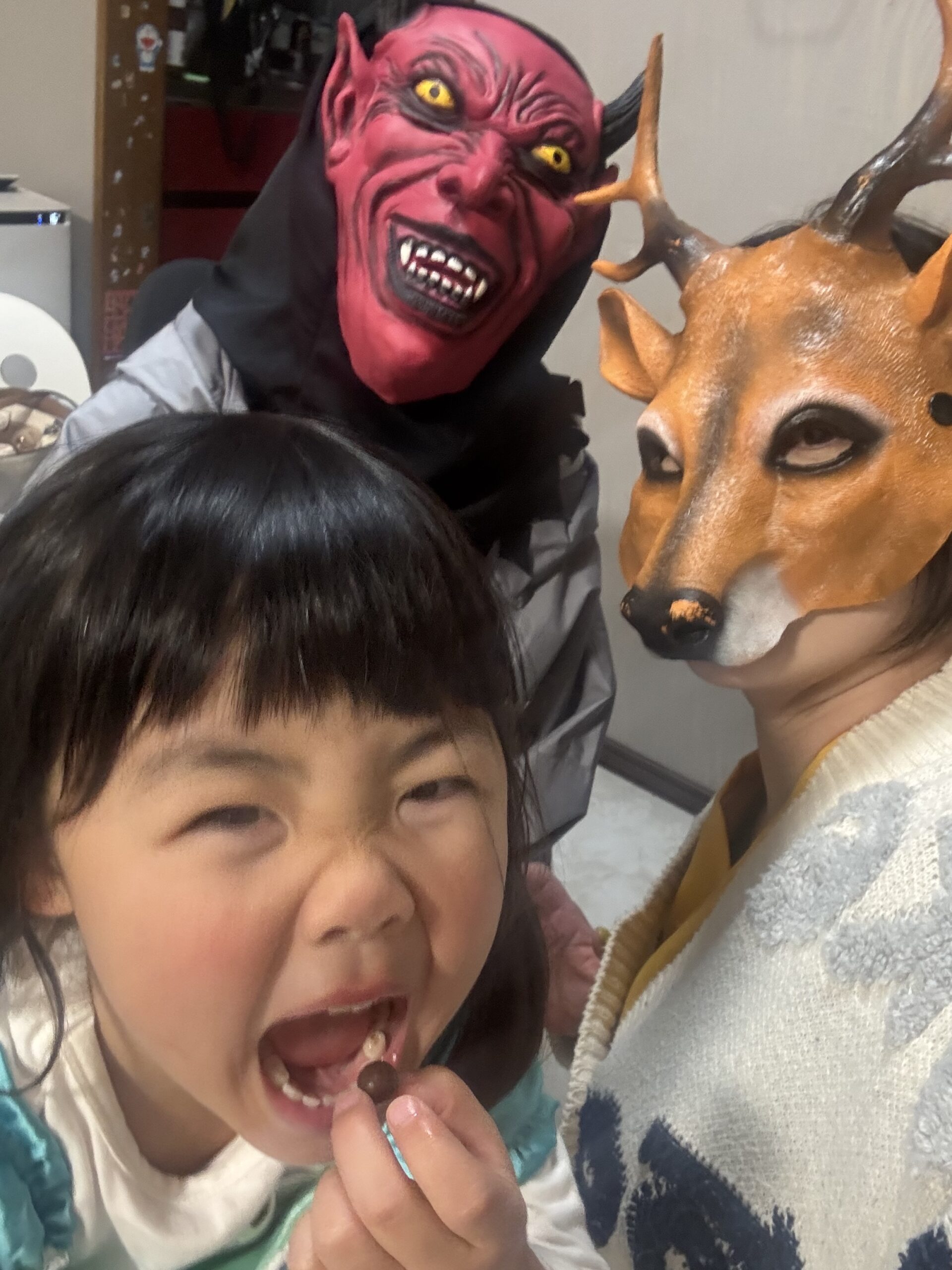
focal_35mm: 30
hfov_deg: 46.8
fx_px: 1100
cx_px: 476
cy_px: 635
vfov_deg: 60.0
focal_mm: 2.69
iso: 320
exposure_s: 1/33
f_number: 1.9
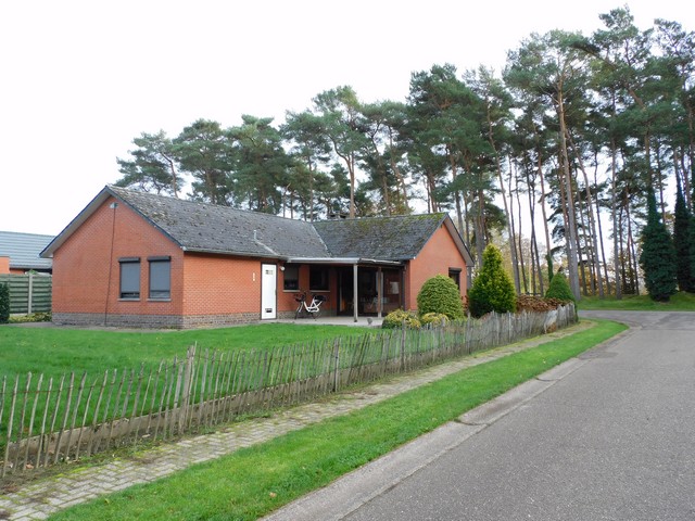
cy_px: 260
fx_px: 602
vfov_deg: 46.8
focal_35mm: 30
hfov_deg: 60.0
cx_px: 348
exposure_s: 1/125
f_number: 3.5
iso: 125
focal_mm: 5.4
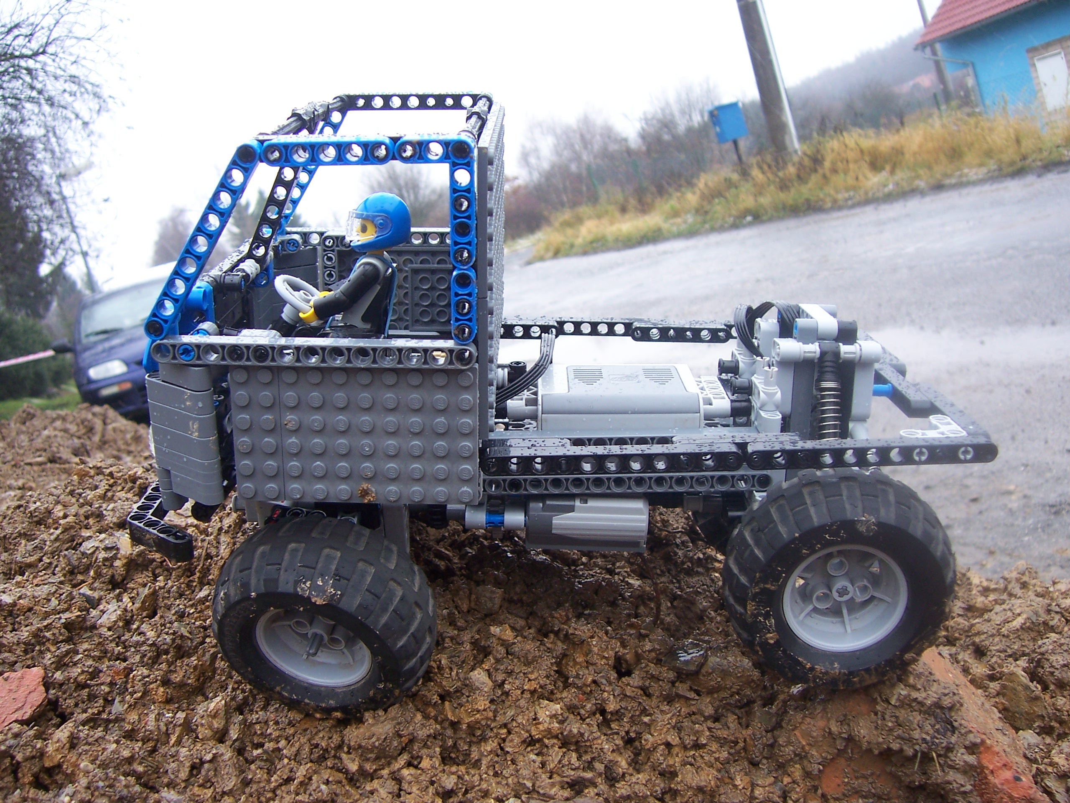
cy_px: 402
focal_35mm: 36
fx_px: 1113
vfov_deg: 39.7
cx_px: 535
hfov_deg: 51.4
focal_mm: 6
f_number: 3
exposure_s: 1/60
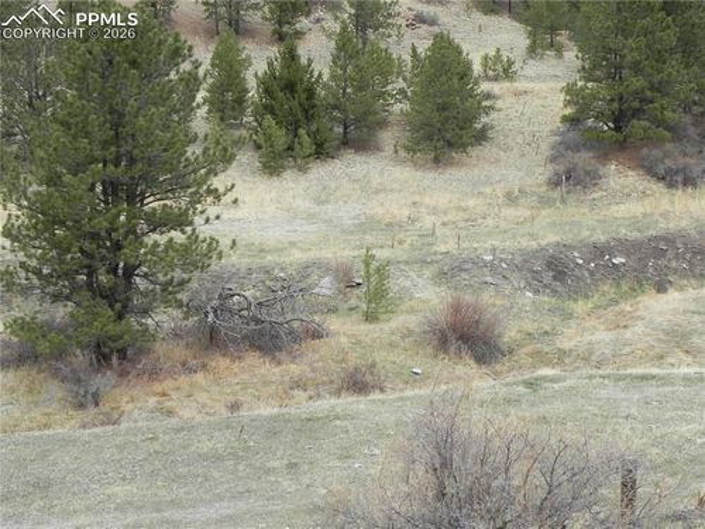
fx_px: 1181
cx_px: 352
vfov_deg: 25.2
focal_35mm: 58
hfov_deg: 33.2
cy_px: 264
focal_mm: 10.3
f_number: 5.6
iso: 160
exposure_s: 1/230
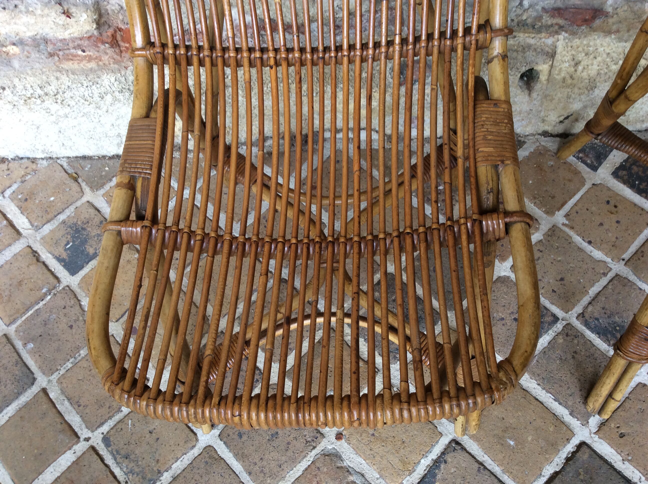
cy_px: 242
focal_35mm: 32
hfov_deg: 56.9
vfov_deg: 44.1
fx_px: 598
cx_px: 324
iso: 32
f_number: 2.4
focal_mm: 3.3
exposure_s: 1/33
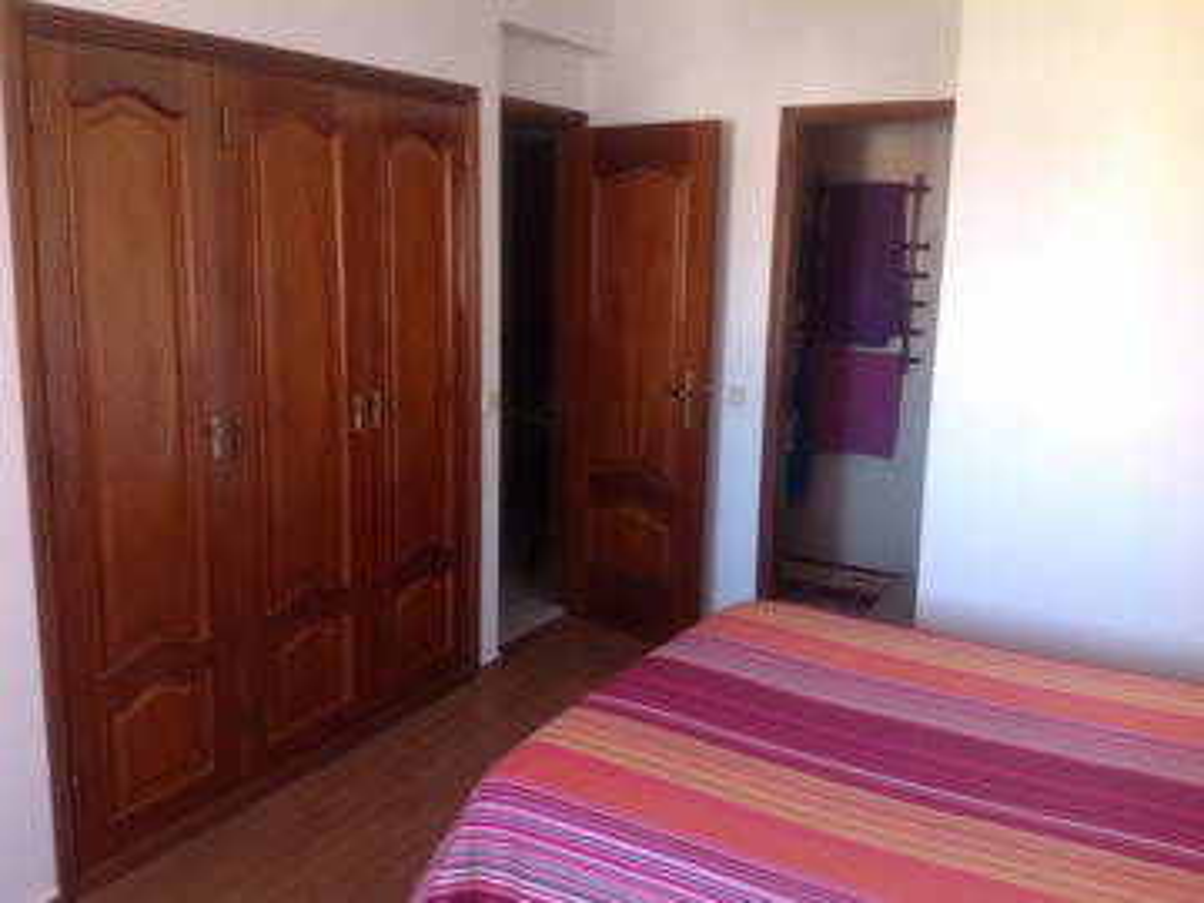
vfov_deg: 40.7
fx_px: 1217
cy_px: 452
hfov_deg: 52.6
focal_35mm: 35
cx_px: 602
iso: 125
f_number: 2.4
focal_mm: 4.28
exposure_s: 1/15
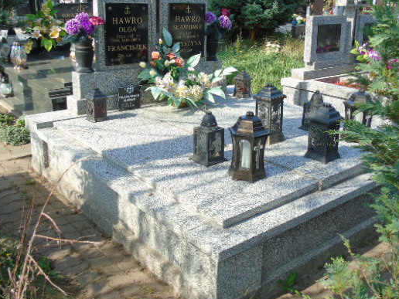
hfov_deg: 51.2
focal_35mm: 36
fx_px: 415
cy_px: 125
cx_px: 224
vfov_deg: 39.5
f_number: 3.6
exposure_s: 1/200
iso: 80
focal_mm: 5.2
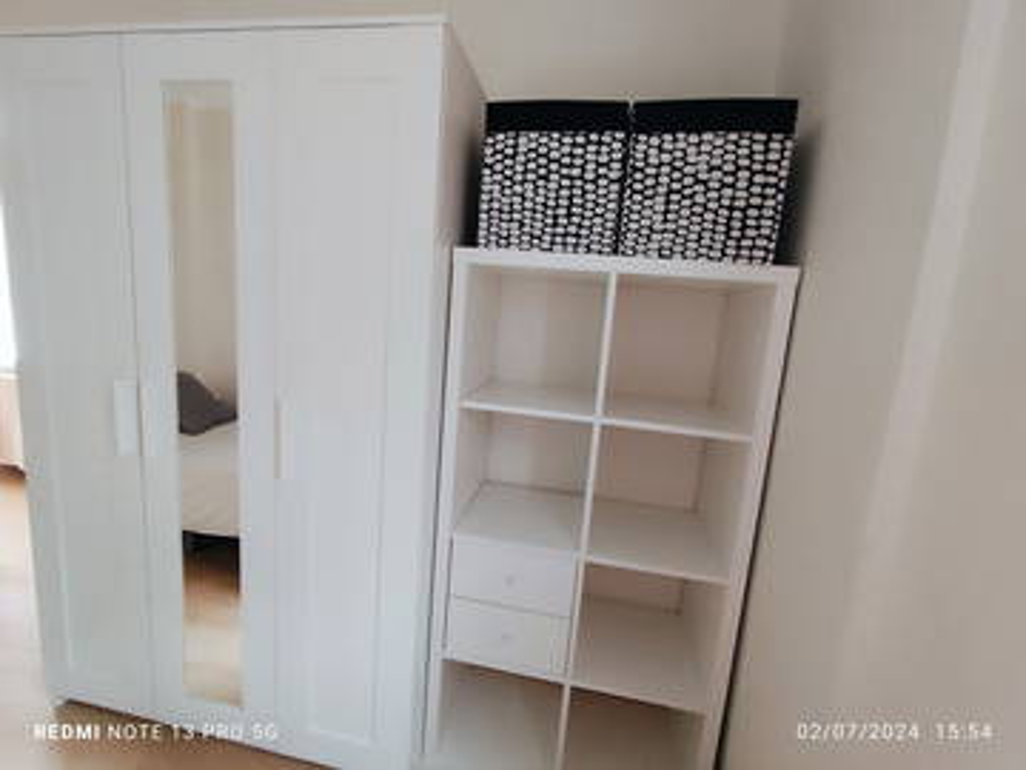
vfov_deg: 78.1
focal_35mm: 16
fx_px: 474
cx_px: 513
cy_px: 385
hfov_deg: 94.5
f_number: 2.2
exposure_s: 1/33.3
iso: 400
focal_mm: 1.65
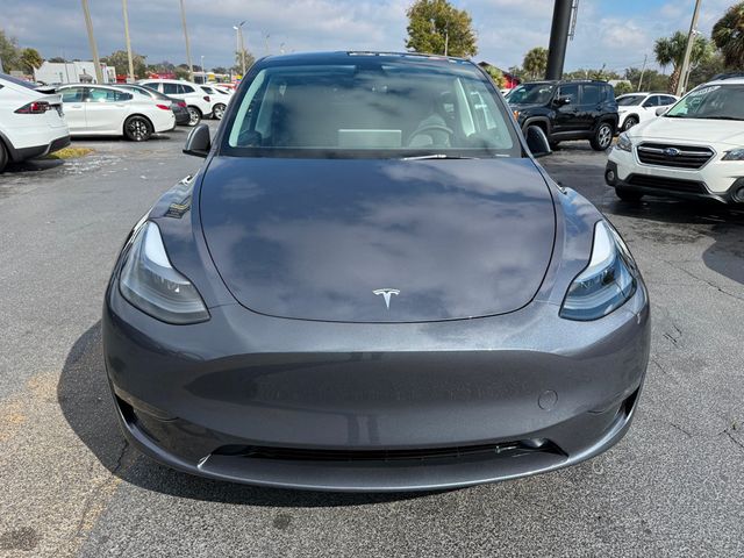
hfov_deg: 71.6
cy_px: 279
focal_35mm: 24
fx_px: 516
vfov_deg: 56.8
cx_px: 372
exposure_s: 1/4405
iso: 100
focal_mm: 6.76
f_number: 1.78
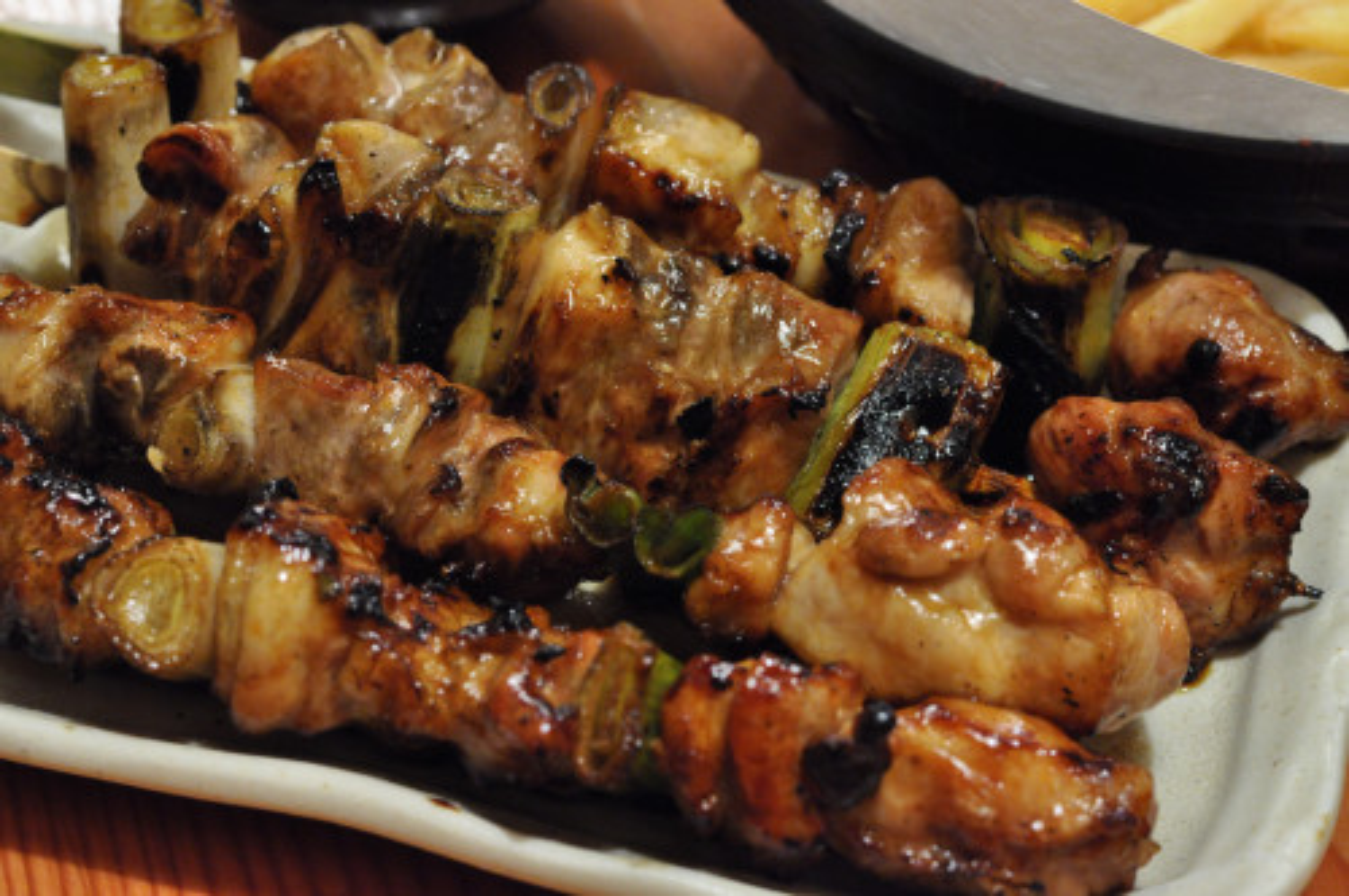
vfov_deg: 18.1
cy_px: 448
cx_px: 674
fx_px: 2807
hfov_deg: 27.0
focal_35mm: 75
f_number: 9
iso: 2000
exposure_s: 1/10
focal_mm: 50
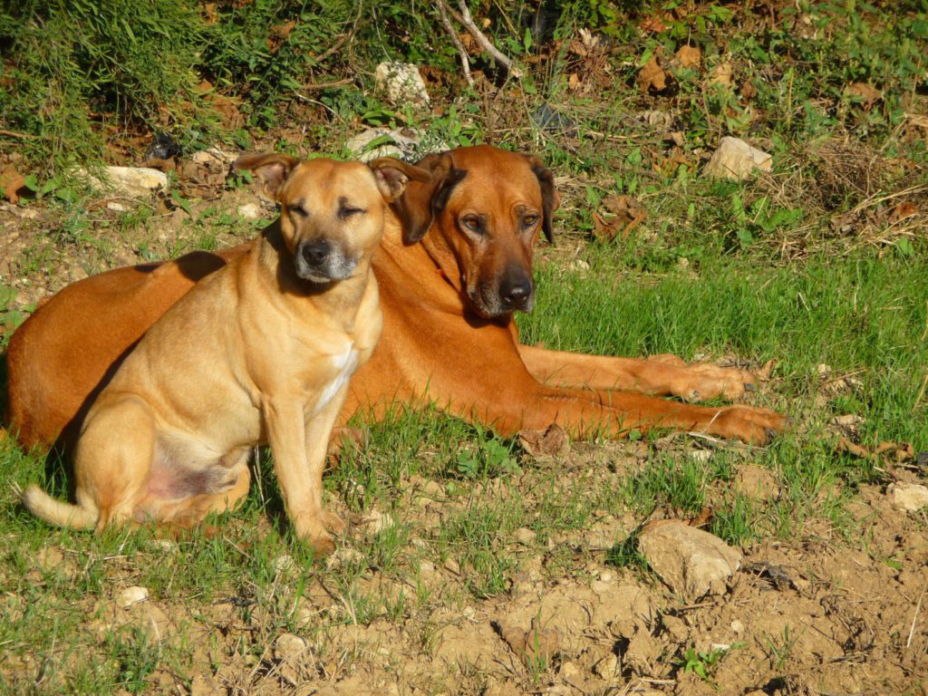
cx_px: 464
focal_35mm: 178
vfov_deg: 8.3
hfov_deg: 11.1
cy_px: 348
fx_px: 4772
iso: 100
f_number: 4.8
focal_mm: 30.5
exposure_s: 1/400
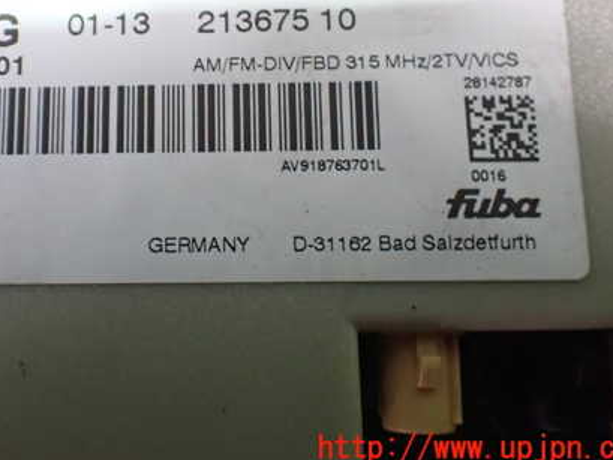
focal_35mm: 44
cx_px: 207
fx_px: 779
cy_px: 130
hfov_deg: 42.4
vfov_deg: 32.4
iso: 800
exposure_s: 1/50
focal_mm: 5.4
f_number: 2.3
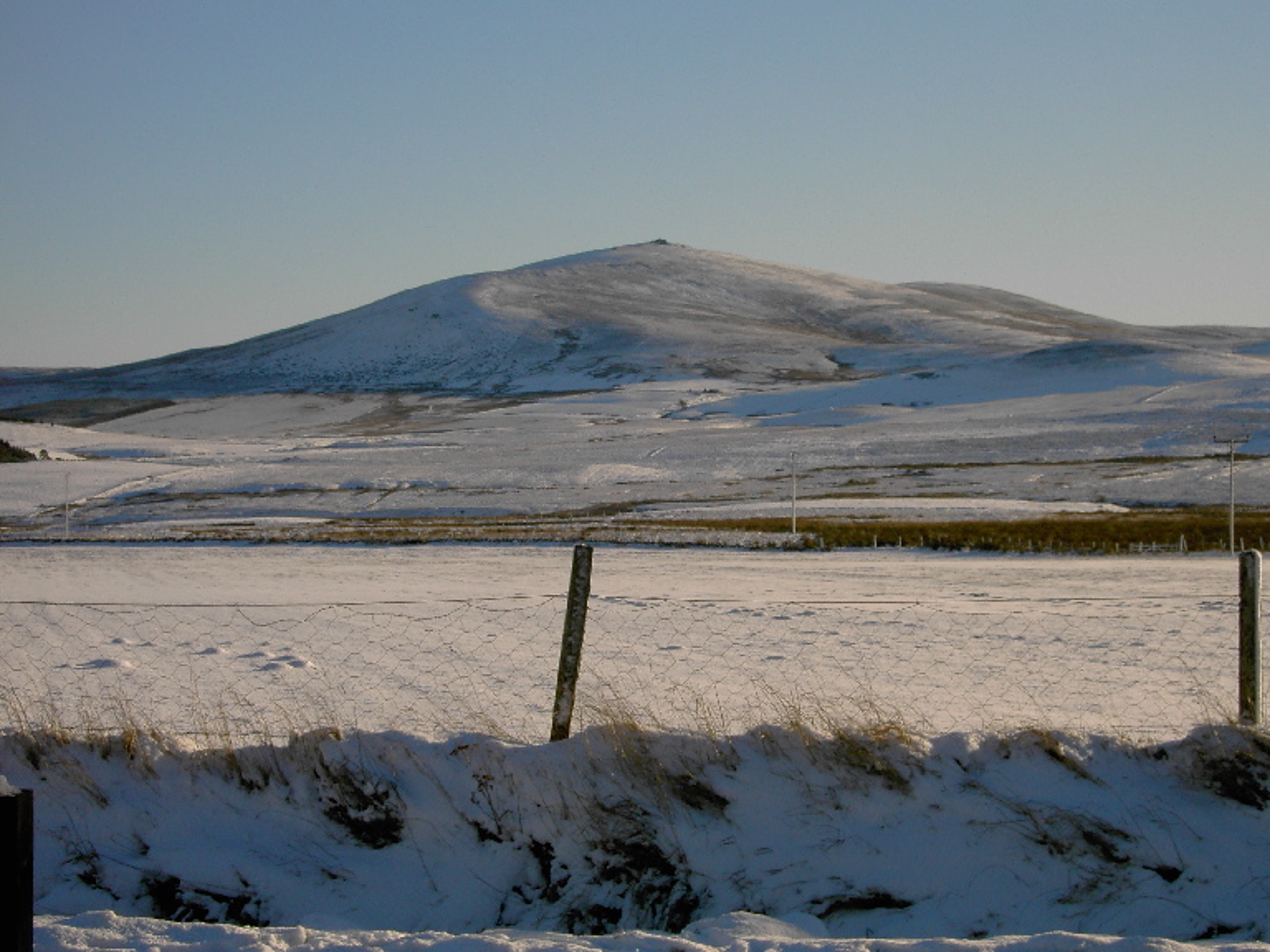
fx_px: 2862
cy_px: 476
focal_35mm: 78
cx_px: 635
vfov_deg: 18.9
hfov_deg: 25.0
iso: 100
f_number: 9.5
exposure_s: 1/320
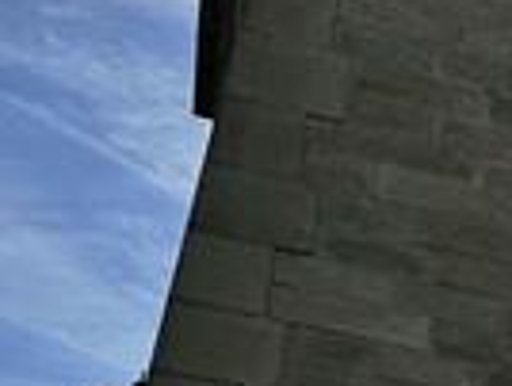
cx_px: 1467
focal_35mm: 161
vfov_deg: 8.7
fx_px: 2386
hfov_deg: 9.8
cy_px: 822
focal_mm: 3.95
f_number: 1.8
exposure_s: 1/6993
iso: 50
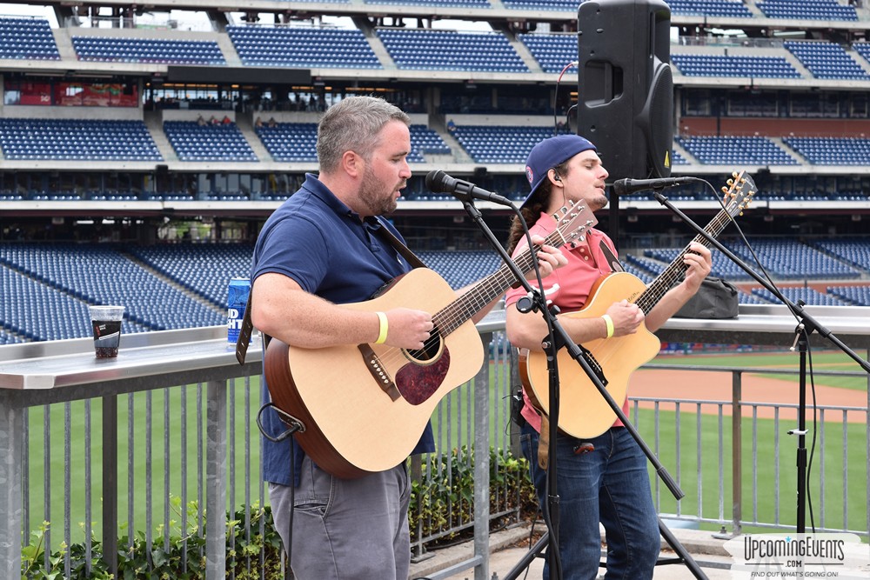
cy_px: 290
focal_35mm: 82
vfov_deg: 16.6
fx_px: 1994
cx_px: 435
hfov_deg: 24.6
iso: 400
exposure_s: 1/250
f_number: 8
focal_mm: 55
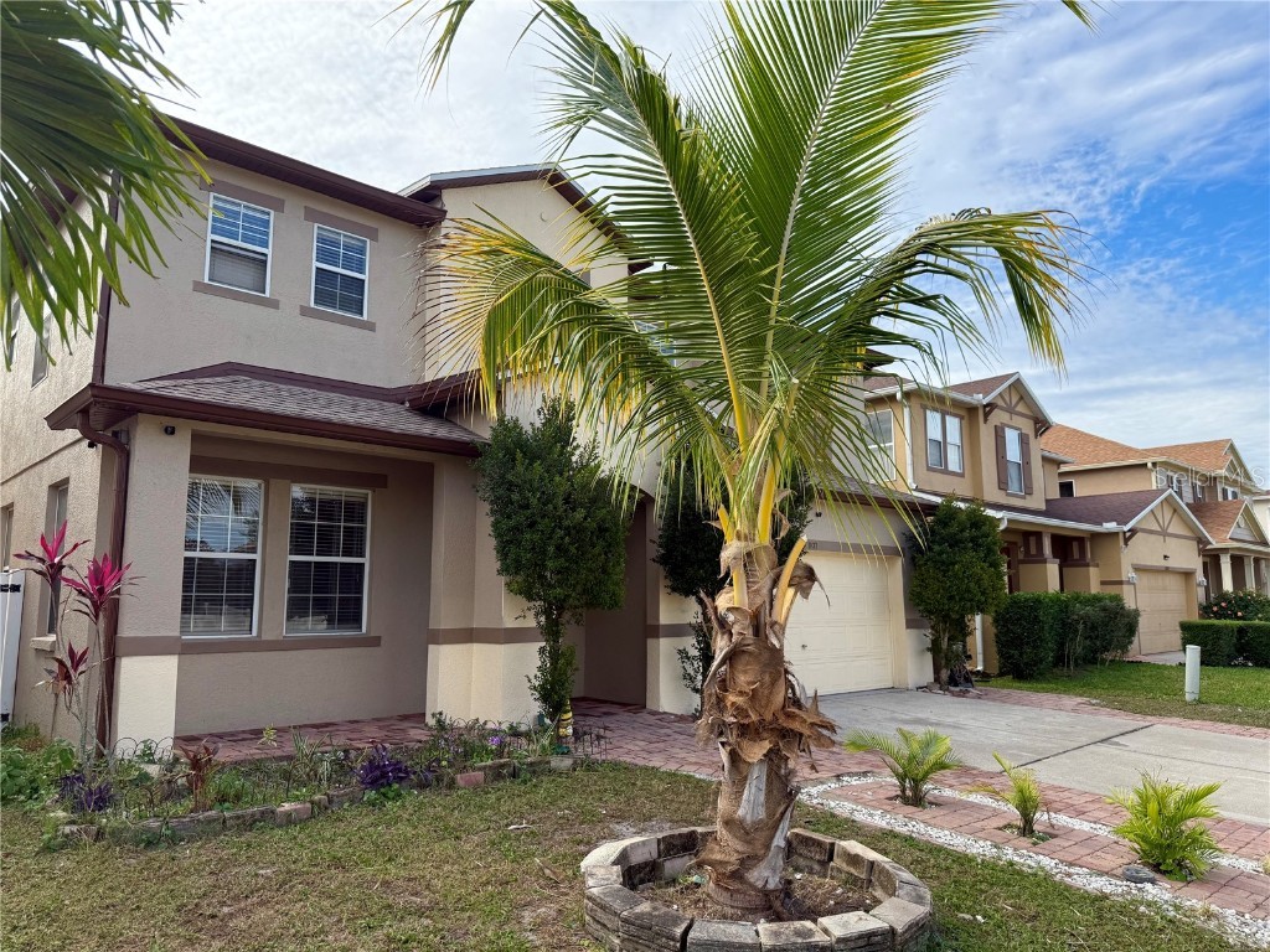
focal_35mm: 24
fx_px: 881
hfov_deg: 71.6
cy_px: 476
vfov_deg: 56.8
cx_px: 635
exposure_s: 1/2611
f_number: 1.78
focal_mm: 6.76
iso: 100
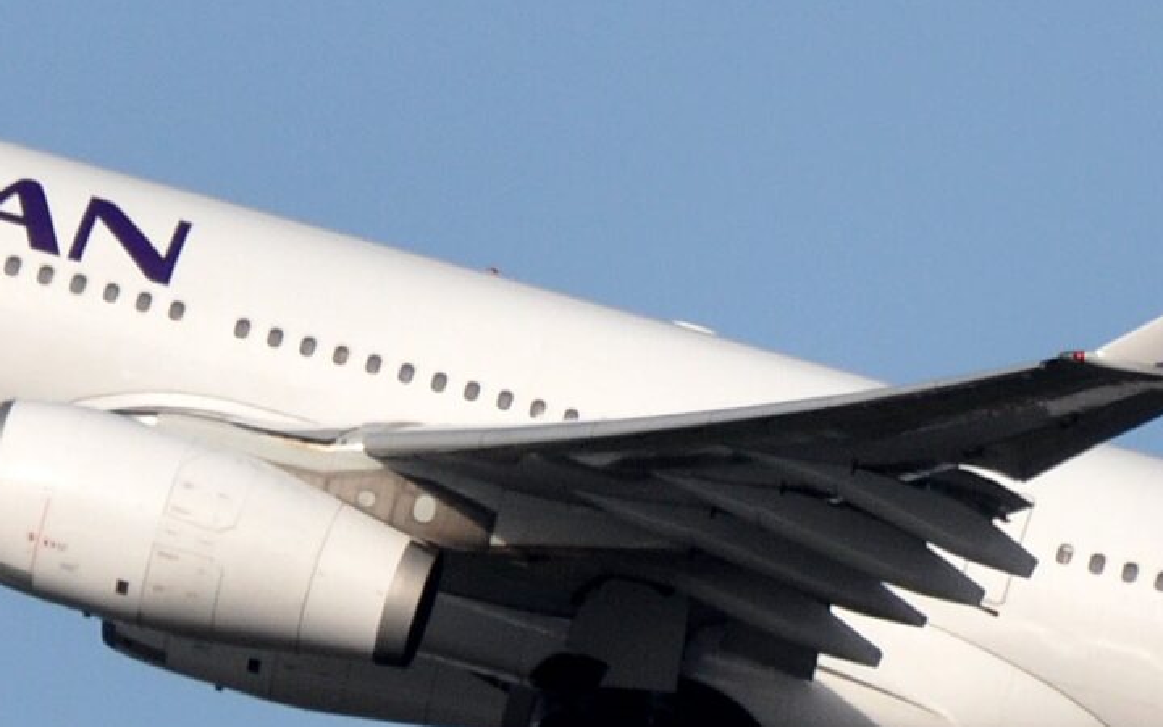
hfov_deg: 1.3
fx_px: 51664
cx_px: 827
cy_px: 470
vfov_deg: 0.8
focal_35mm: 1630
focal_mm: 300
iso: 320
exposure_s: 1/2500
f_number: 7.1
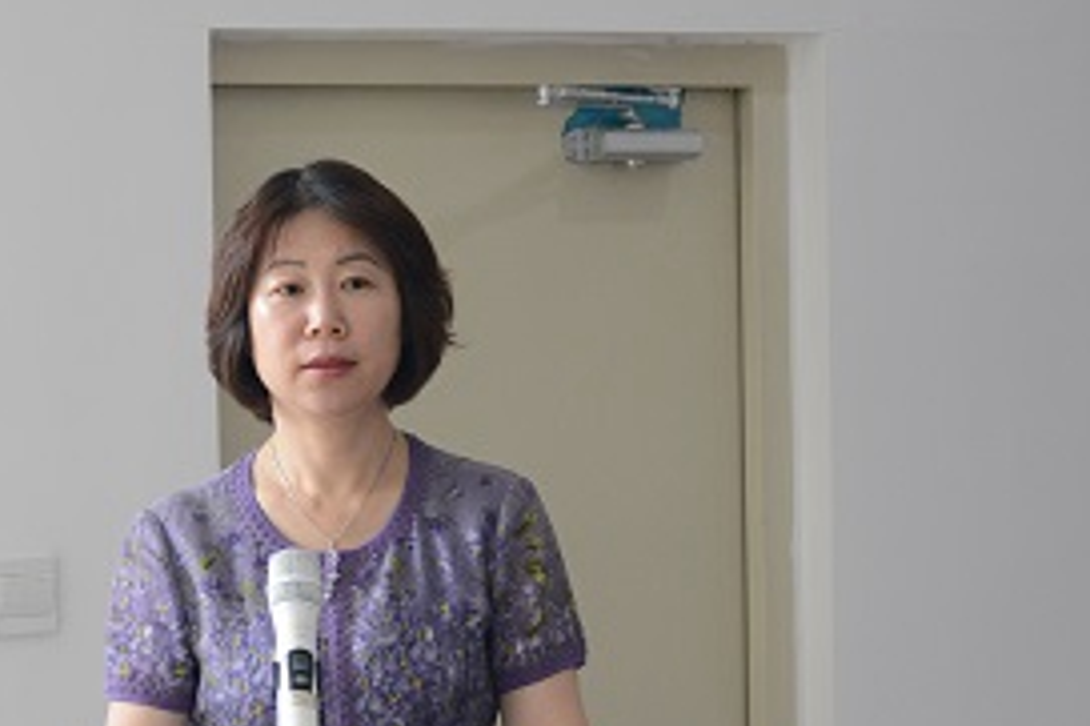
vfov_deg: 8.8
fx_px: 4720
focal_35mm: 156
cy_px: 423
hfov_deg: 13.1
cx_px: 337
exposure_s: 1/320
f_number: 5
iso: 3200
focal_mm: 85
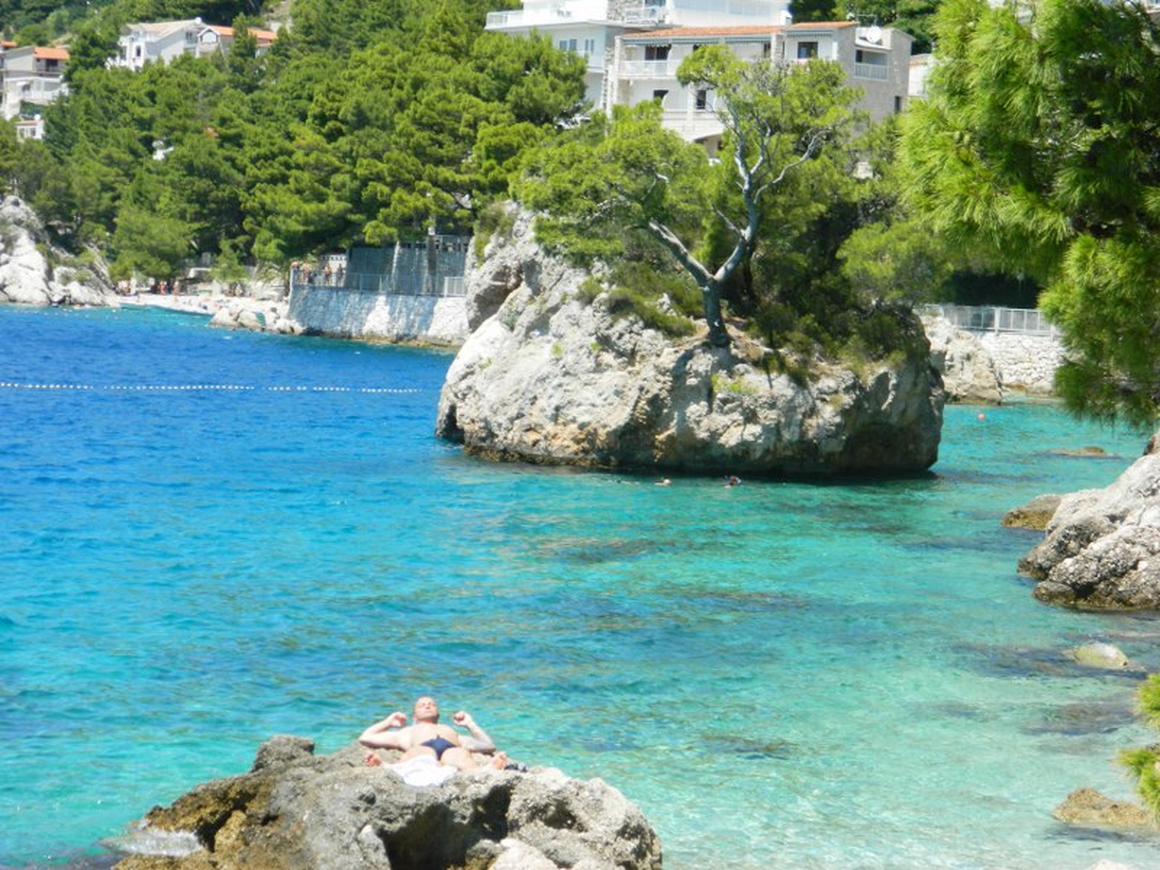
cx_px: 580
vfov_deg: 14.4
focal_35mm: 103
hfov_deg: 19.1
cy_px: 435
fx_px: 3452
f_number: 4.5
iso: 100
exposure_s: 1/500
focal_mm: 18.6
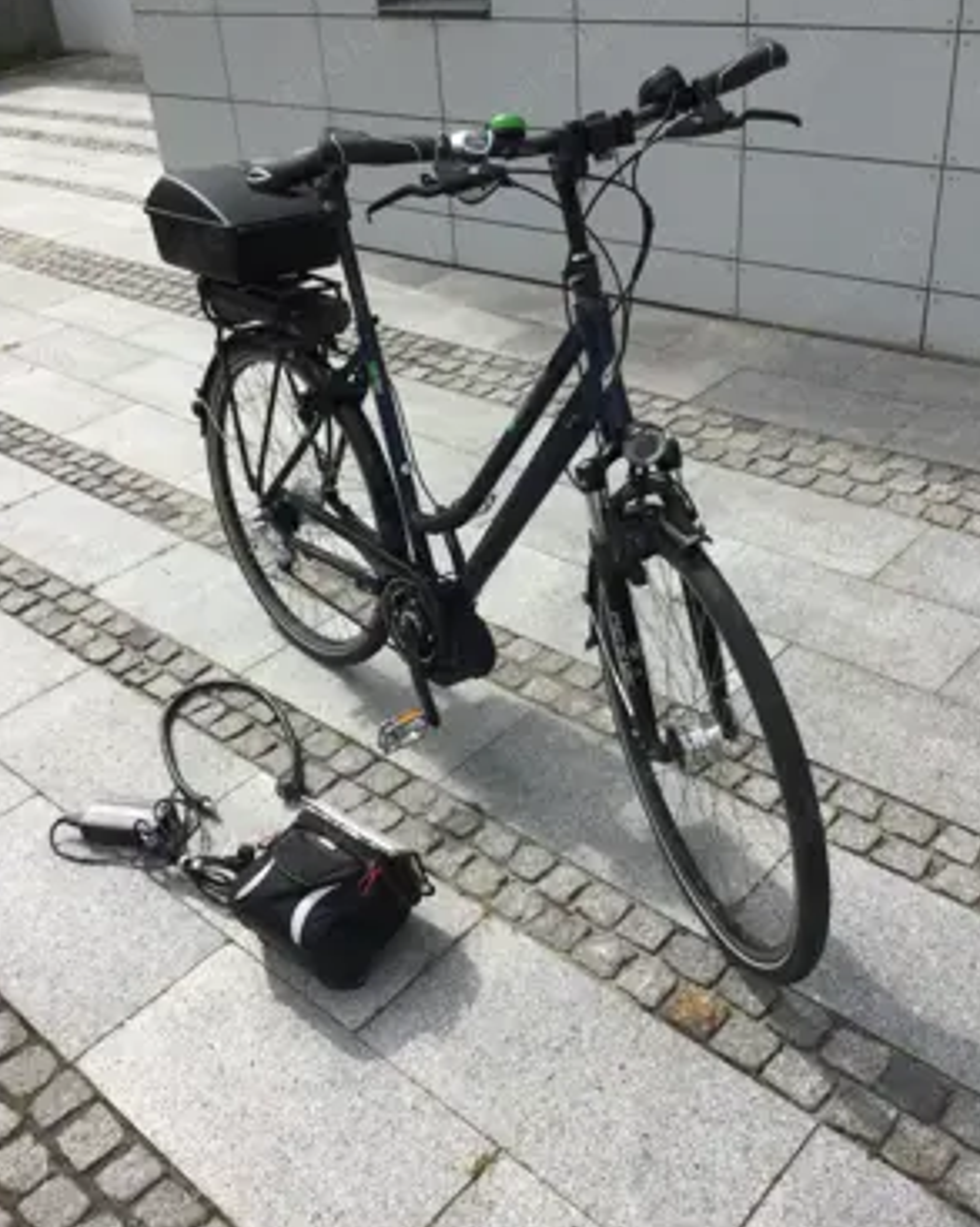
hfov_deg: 44.5
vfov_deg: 54.3
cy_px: 602
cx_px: 485
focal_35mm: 33
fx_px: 1198
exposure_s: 1/1567
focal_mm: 3.3
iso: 25
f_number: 2.4
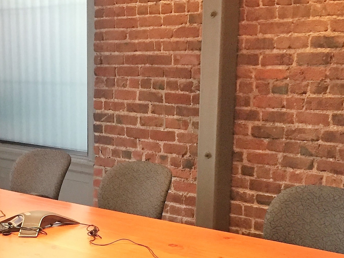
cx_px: 81
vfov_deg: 20.4
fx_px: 706
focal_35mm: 71
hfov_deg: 27.0
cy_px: 222
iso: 160
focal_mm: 4.15
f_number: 2.2
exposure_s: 1/30
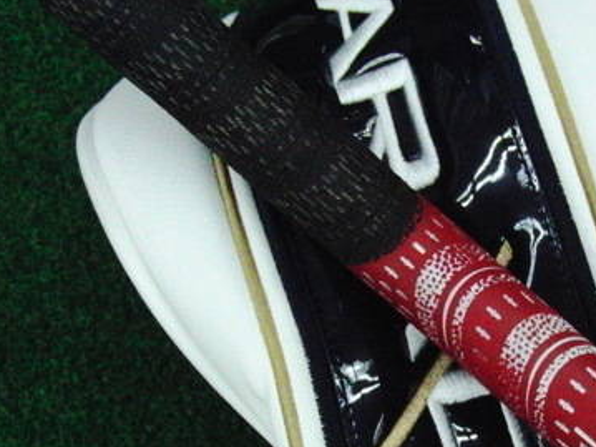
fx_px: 1136
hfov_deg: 28.8
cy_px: 332
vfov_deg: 22.1
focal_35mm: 66
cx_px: 470
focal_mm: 6.42
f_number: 3.6
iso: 3200
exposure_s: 1/800
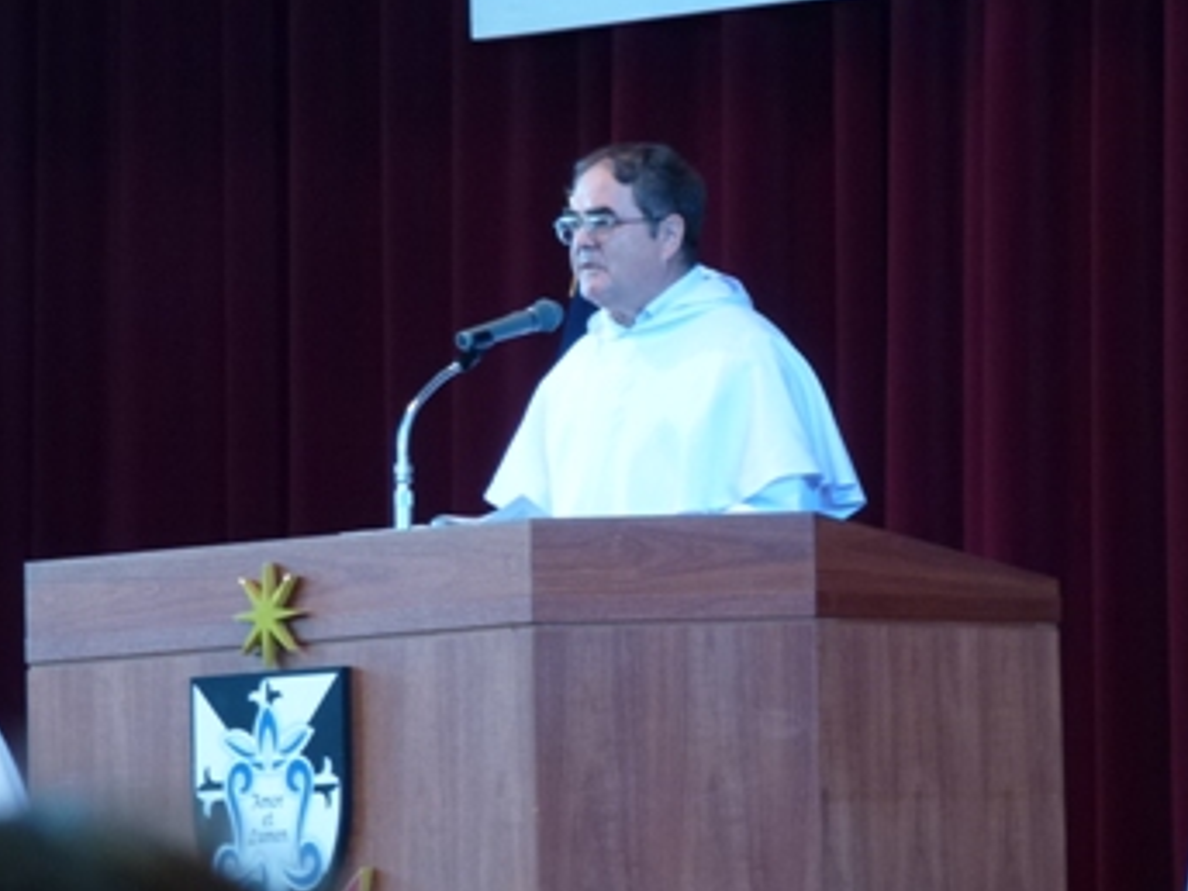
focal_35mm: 371
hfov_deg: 5.3
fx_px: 12732
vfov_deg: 4.0
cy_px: 449
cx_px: 660
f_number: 5.7
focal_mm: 51
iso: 200
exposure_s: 1/6
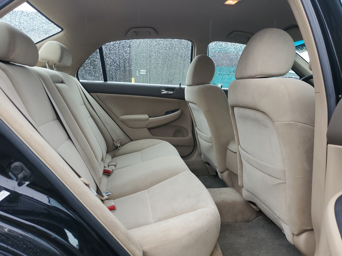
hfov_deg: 67.3
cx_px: 171
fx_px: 257
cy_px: 128
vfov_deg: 53.1
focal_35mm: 26
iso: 81
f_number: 1.5
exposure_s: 1/120
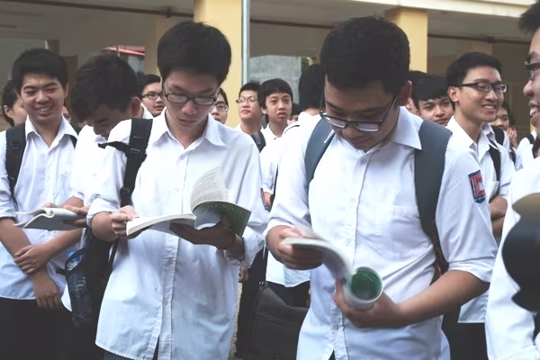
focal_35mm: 56
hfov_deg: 35.6
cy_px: 180
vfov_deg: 24.2
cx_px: 270
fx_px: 840
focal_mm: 37.4
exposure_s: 1/90
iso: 200
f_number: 8
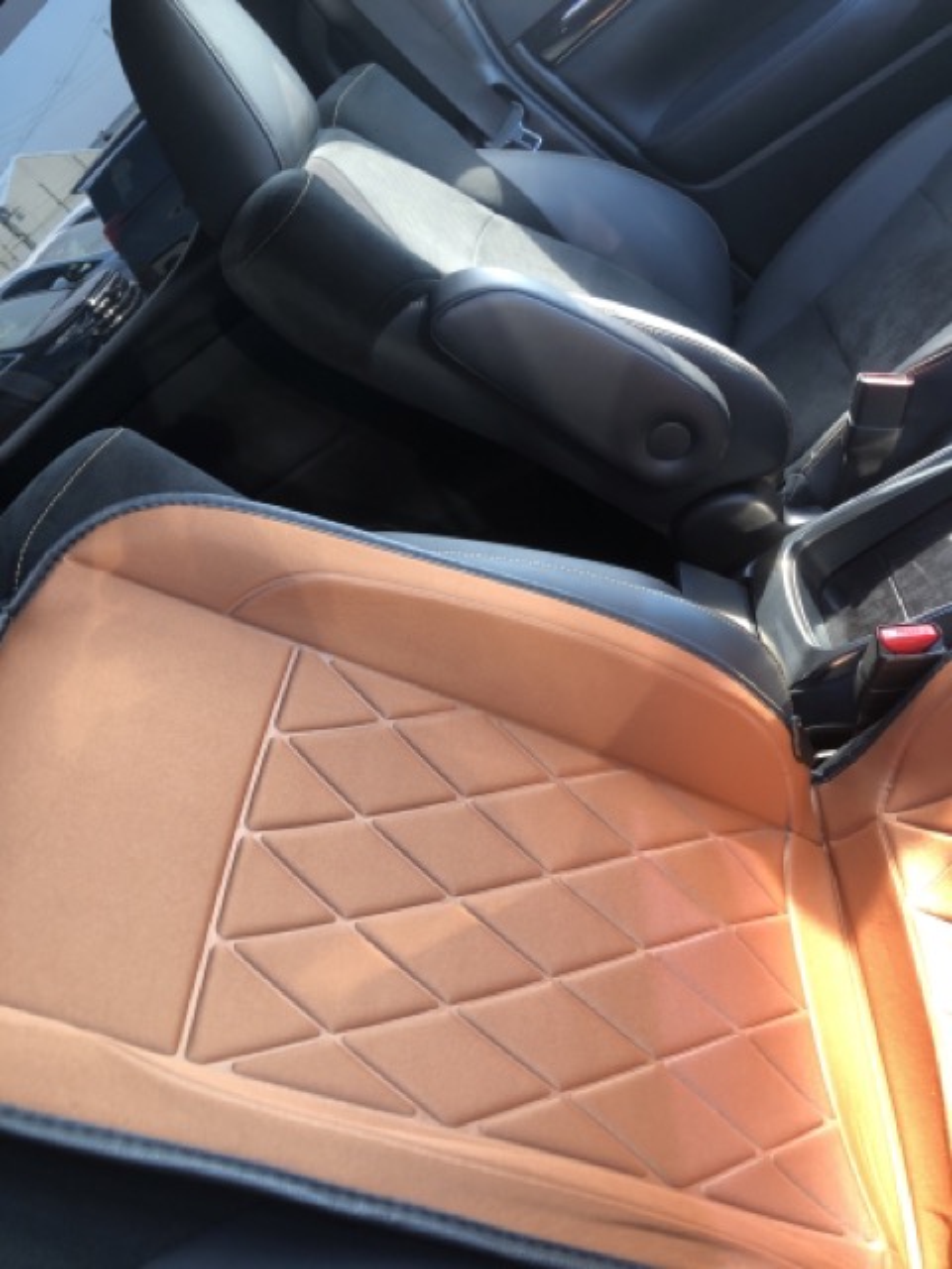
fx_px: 1027
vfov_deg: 63.4
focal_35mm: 28
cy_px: 634
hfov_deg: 49.7
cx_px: 476
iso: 25
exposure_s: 1/60
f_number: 1.8
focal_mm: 3.99
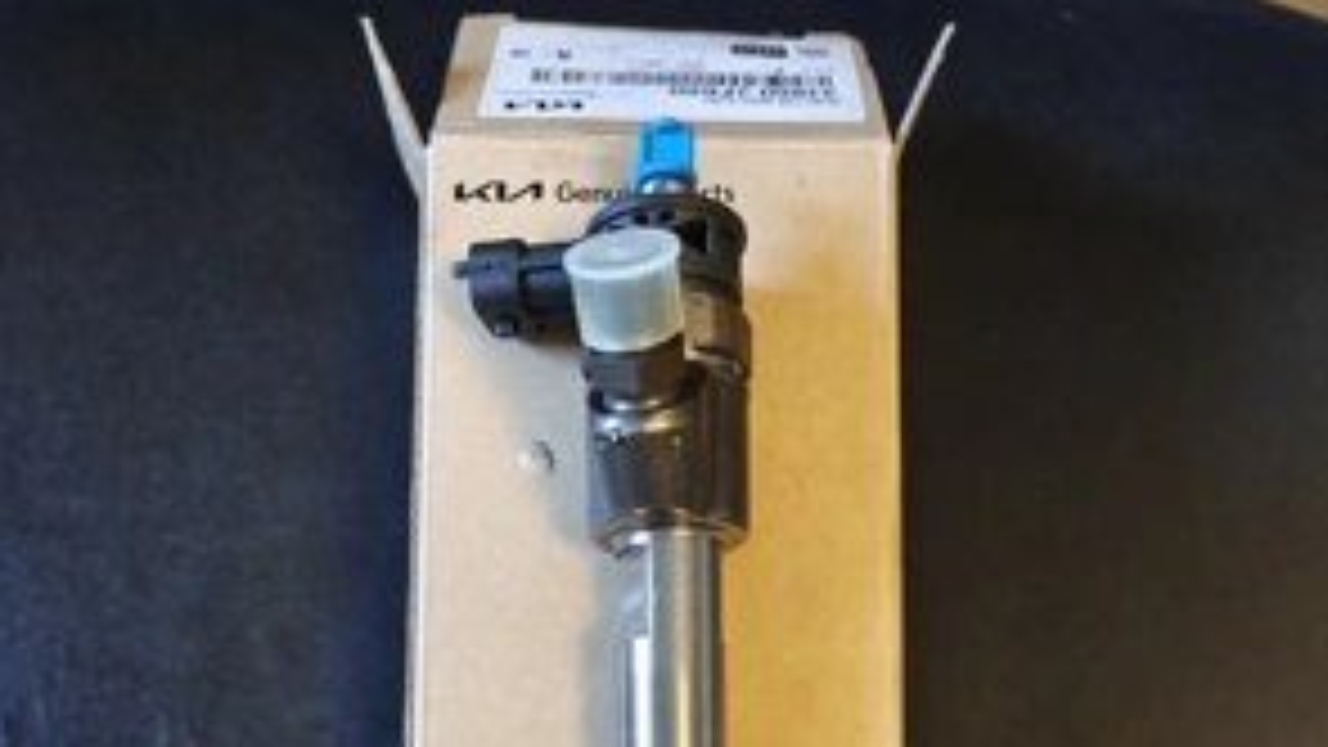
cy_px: 828
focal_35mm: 34
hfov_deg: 58.0
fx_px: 1197
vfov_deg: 30.8
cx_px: 666
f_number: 2.8
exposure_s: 1/38
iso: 1250
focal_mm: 6.06
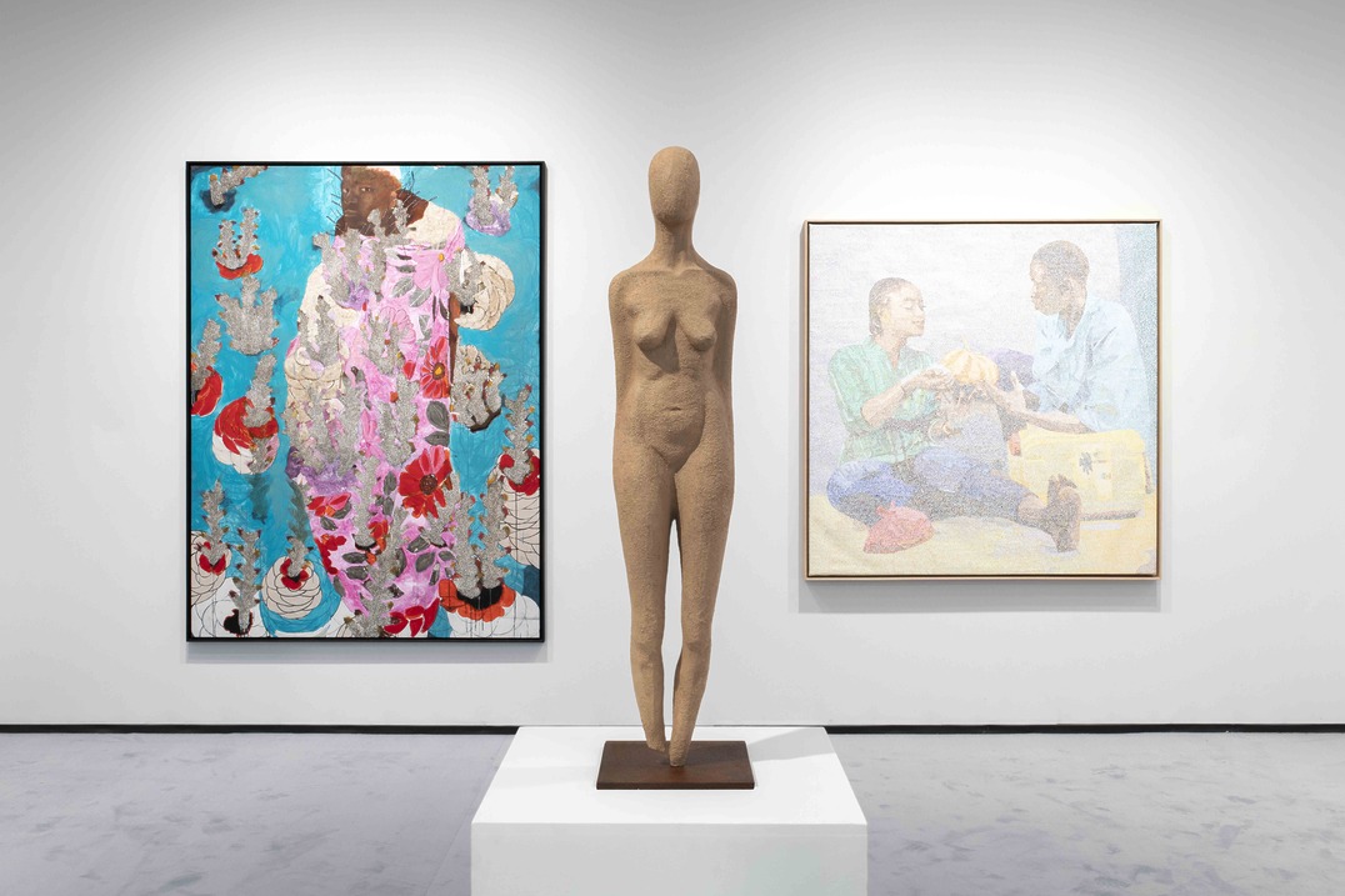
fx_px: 1307
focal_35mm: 35
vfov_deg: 37.8
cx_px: 672
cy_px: 448
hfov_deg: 54.4
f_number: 16
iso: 125
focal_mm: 35
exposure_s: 1
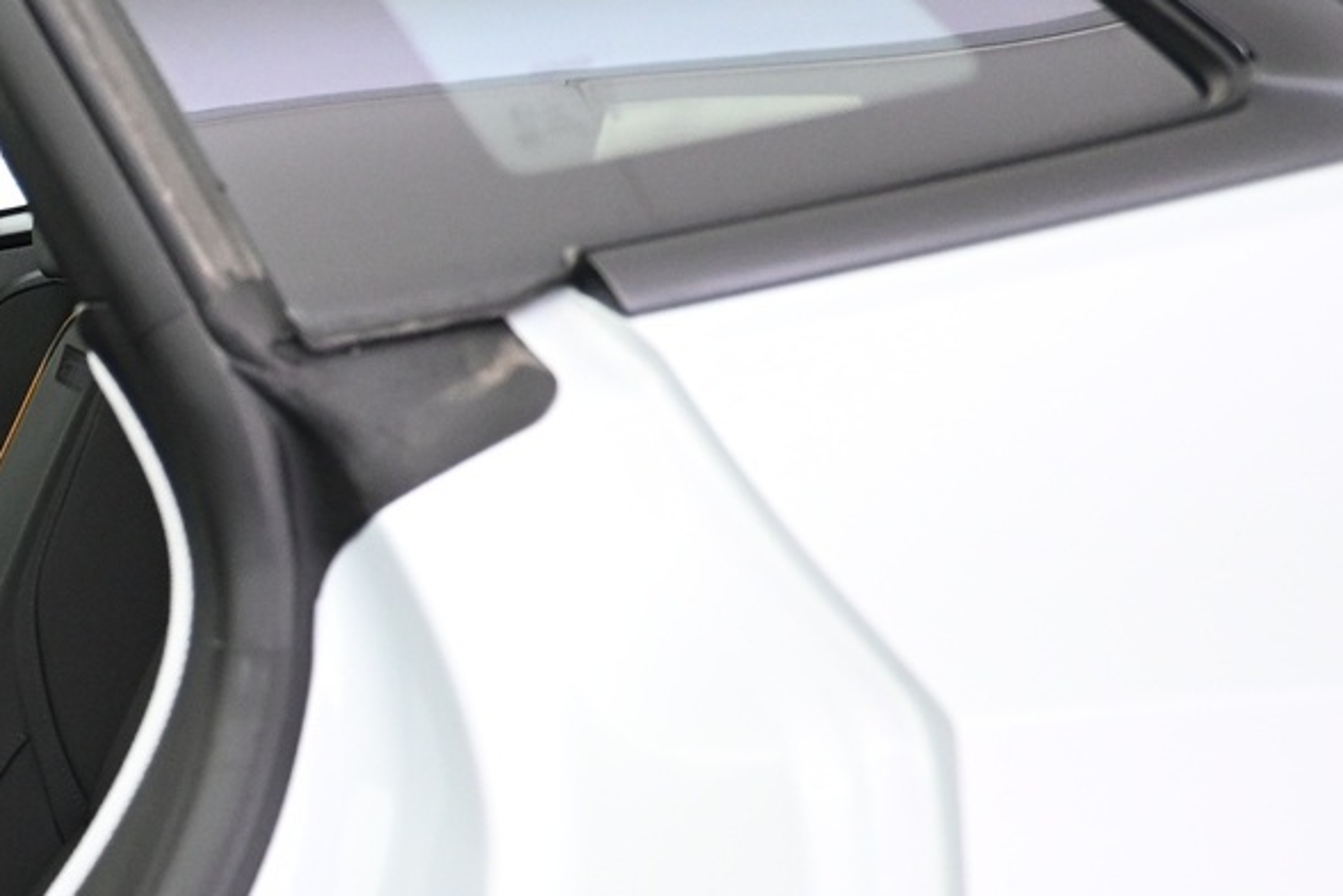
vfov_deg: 20.3
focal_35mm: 66
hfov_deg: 25.4
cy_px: 777
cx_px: -497
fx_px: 2463
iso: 1600
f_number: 3.5
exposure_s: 1/25
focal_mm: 16
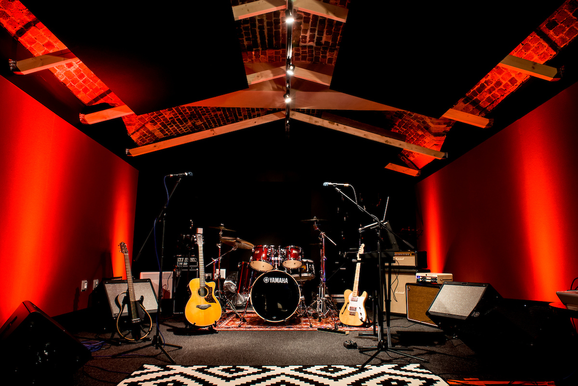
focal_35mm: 24
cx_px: 289
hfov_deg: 73.7
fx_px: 385
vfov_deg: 53.2
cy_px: 193
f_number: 11
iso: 400
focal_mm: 24
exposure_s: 1.3
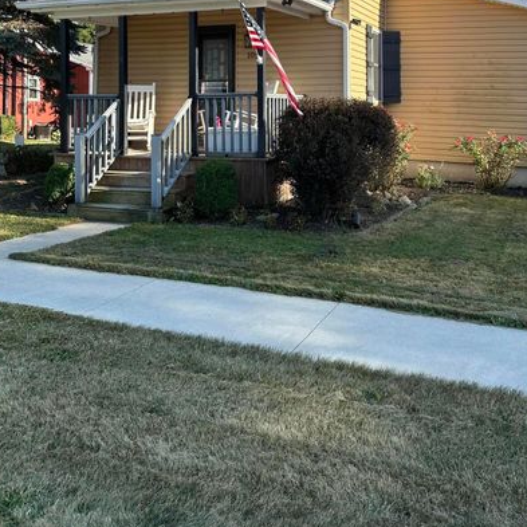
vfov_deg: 43.4
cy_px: 91
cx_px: 295
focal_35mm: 36
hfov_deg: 46.0
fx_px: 620
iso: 80
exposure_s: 1/1751
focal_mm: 6.86
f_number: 1.78
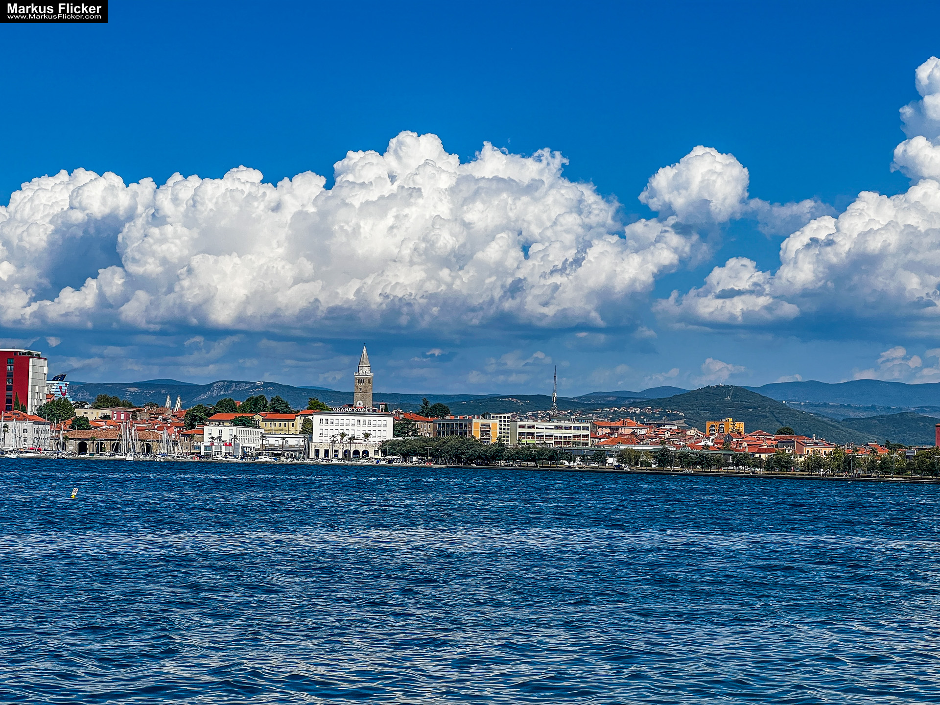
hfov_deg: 25.3
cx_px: 470
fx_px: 2091
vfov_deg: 19.1
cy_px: 352
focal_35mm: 77
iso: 32
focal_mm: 9
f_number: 2.8
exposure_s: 1/1500
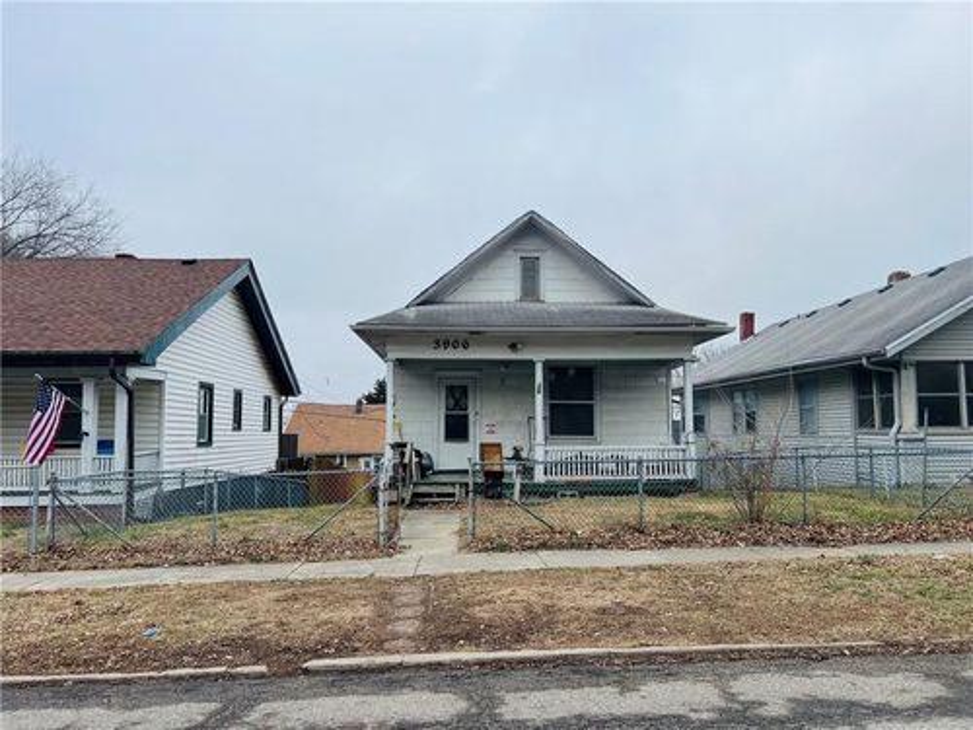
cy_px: 365
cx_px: 486
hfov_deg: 67.3
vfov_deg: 53.1
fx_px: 731
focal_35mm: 26
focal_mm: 5.7
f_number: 1.5
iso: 50
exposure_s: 1/1135
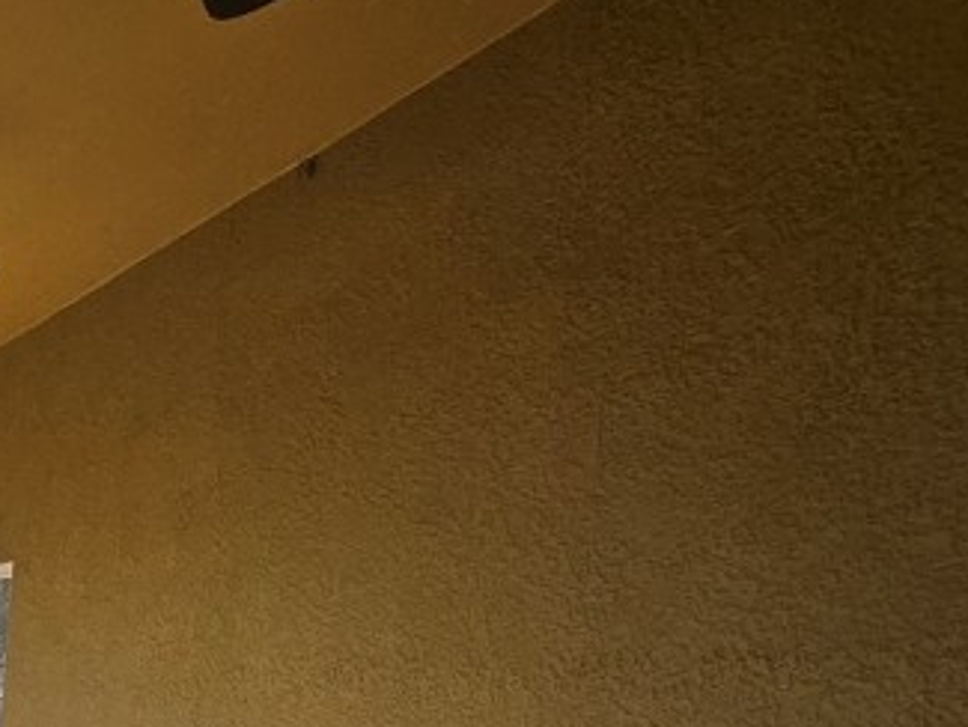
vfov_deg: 28.0
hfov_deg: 30.9
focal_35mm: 41
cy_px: 983
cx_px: -396
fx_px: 1147
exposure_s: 1/557
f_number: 2.2
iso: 32
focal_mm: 1.7
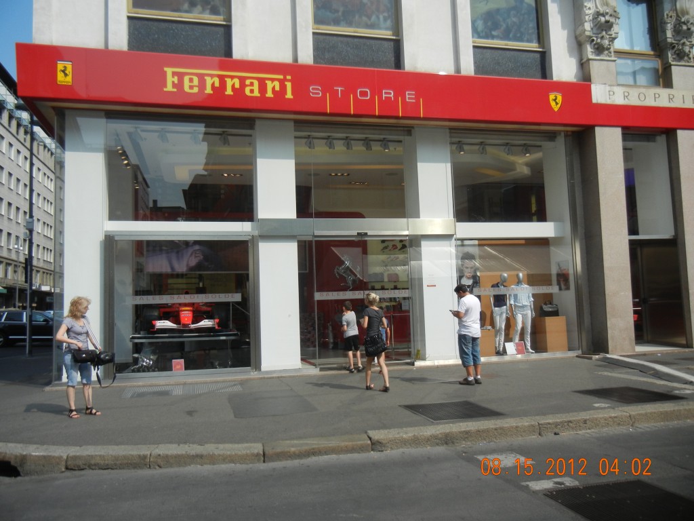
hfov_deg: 60.0
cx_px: 347
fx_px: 601
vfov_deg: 46.8
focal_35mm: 30
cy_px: 260
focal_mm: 5.4
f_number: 7
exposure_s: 1/483
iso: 160
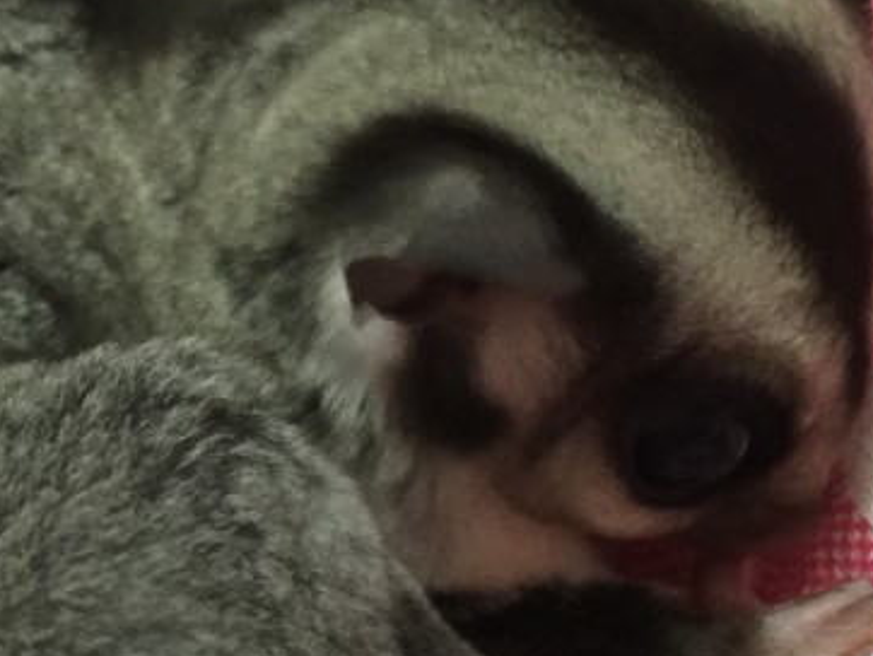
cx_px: 176
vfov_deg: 17.8
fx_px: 2069
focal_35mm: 82
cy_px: 552
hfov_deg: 23.5
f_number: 2.2
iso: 80
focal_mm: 4.15
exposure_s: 1/4
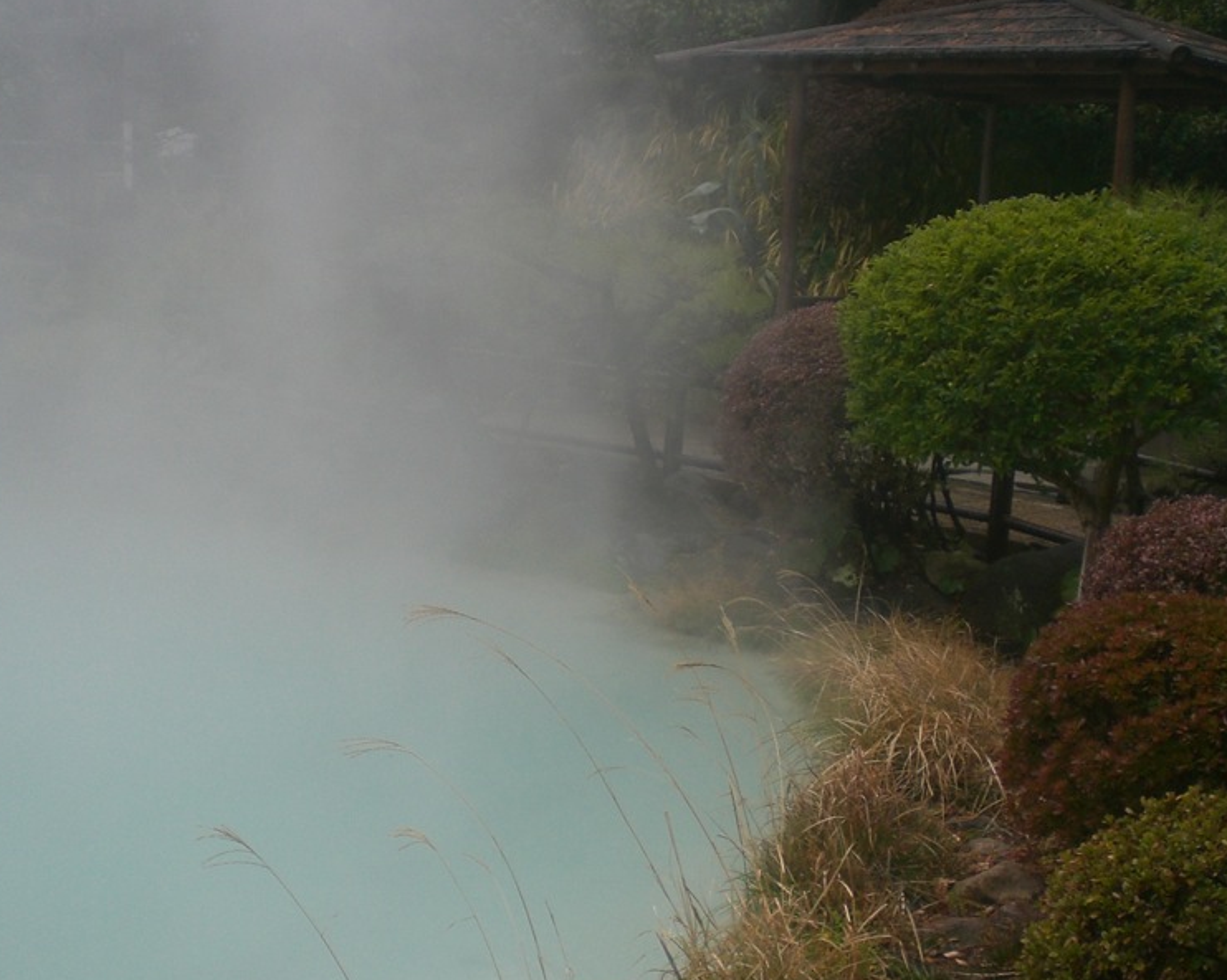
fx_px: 1815
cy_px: 506
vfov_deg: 30.2
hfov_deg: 37.3
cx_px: 643
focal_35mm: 50
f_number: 3.1
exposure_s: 1/80
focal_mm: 6.3
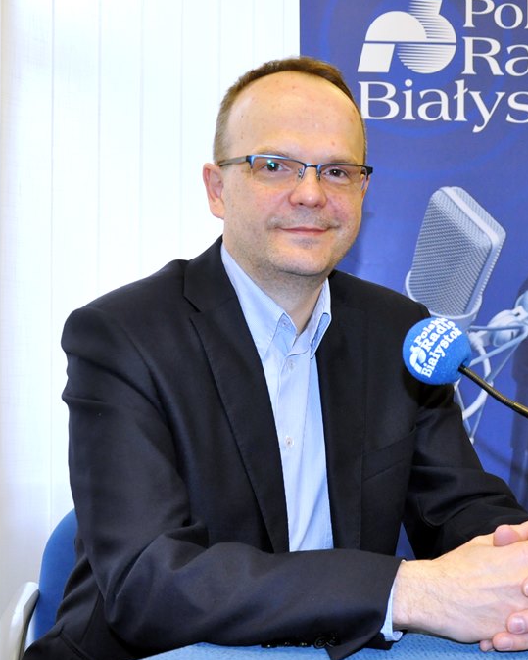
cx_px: 361
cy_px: 331
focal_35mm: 47
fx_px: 918
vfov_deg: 39.5
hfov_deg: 31.8
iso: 800
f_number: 3.8
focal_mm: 22
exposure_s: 1/60
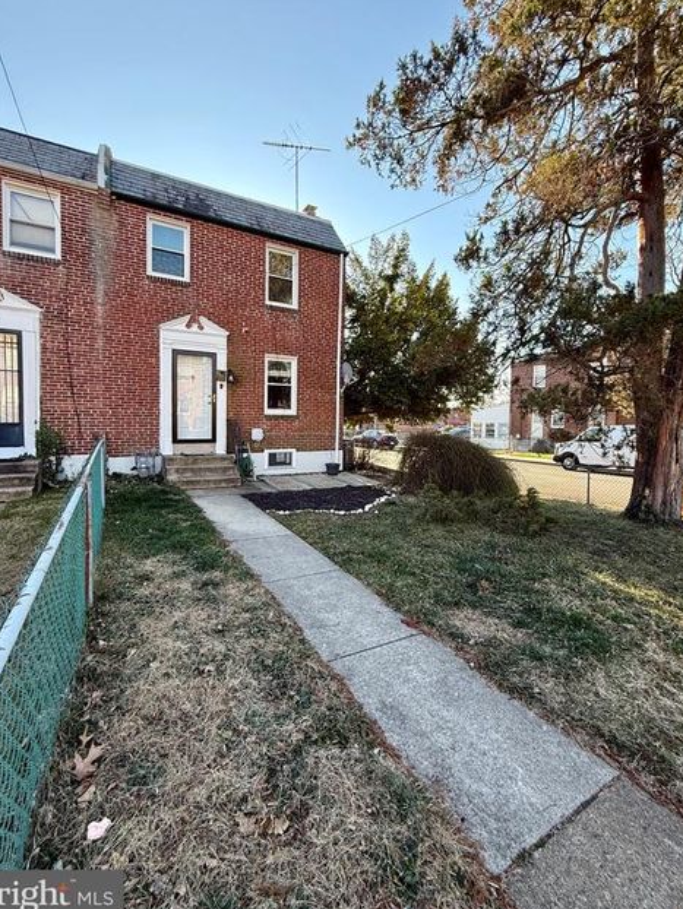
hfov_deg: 81.8
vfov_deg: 98.1
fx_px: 394
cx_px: 331
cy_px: 435
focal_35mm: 15
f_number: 2.2
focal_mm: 2.22
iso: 64
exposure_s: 1/267
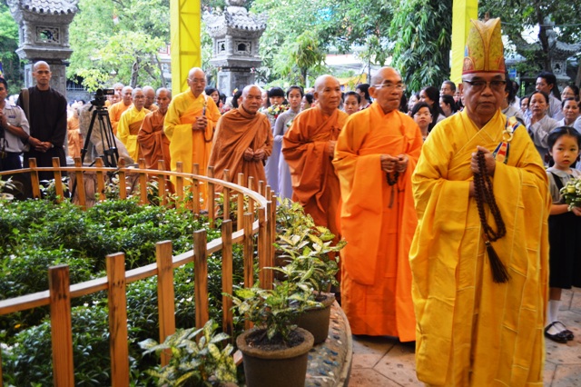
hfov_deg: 53.2
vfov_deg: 36.8
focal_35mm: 36
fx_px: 581
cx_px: 290
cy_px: 194
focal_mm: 24
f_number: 4
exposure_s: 1/50
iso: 400
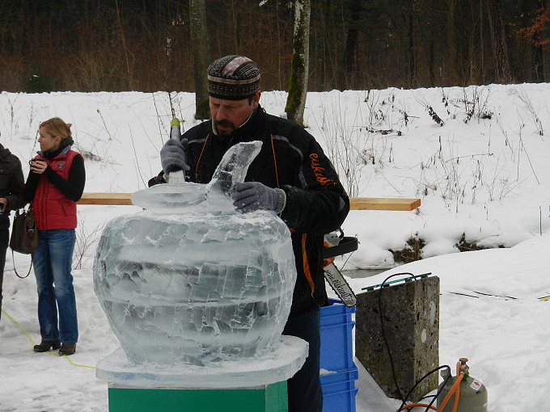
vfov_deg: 18.9
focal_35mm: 78
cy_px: 206
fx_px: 1239
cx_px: 275
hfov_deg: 25.0
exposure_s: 1/250
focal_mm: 14.1
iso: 280
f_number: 4.8
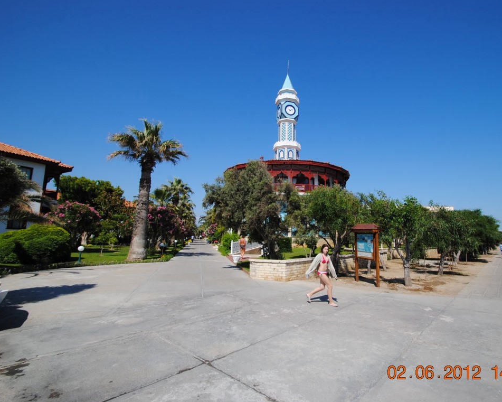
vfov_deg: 77.0
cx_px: 292
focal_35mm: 17
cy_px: 200
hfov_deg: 88.9
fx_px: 253
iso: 100
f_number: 9
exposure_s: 1/320
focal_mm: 10
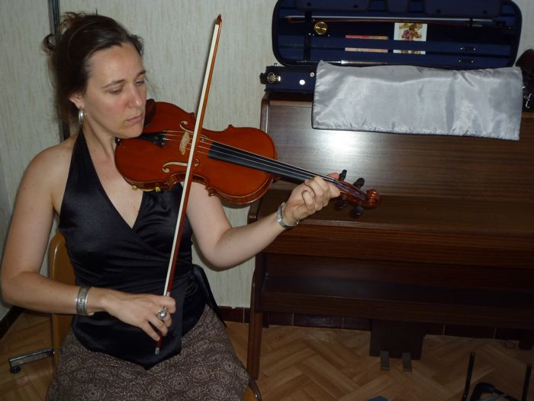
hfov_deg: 42.9
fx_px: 679
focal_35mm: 44
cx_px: 267
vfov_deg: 32.9
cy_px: 200
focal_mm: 7.8
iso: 160
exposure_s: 1/125
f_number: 4.3
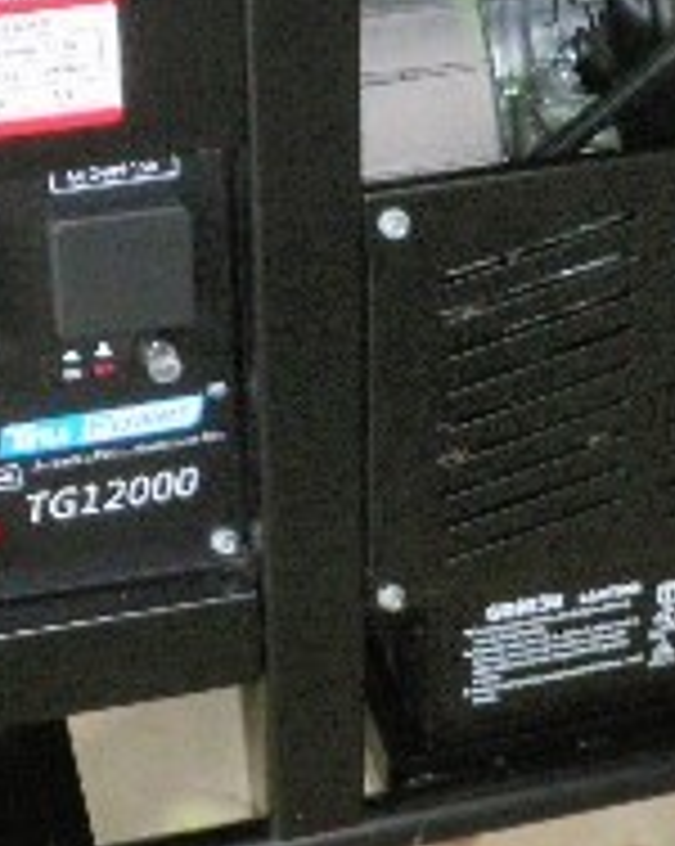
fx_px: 2326
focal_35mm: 93
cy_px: 243
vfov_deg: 20.5
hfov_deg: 16.5
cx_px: 400
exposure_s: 1/30
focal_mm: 5
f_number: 3.5
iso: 250
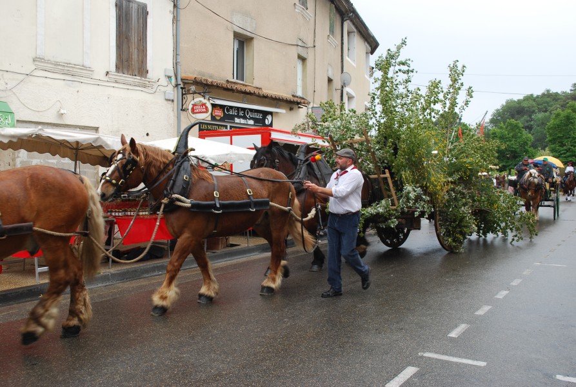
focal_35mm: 36
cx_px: 288
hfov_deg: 53.0
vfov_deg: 37.1
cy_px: 194
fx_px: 577
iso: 140
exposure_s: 1/125
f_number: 5.6
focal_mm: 24
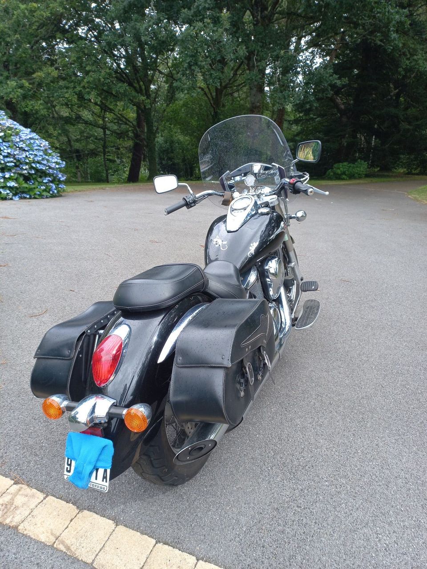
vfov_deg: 69.4
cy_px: 284
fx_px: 411
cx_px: 214
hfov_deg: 54.9
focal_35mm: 25
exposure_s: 1/100
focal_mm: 4.6
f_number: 1.8
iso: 40
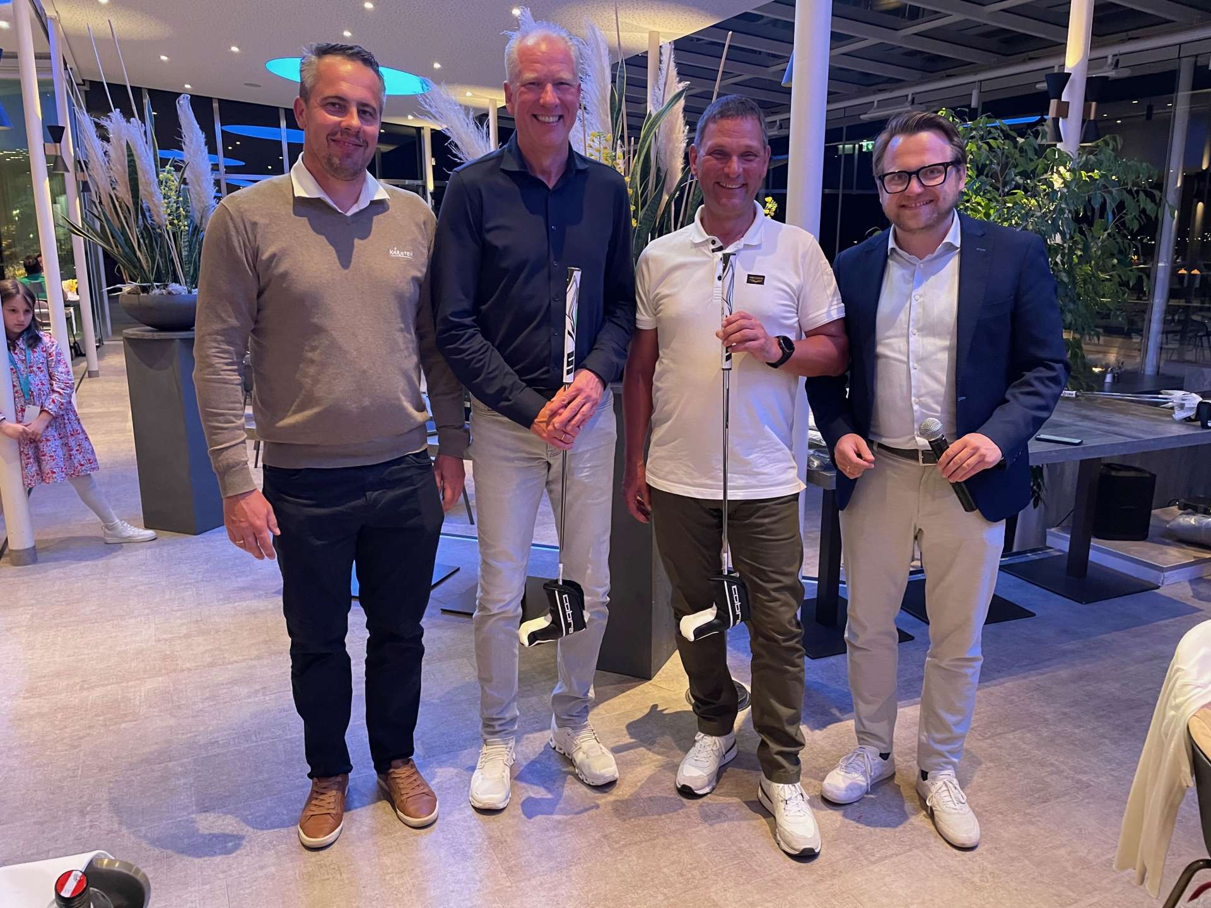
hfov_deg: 67.3
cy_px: 454
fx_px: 910
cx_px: 606
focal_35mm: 26
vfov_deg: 53.1
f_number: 1.6
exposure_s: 1/42
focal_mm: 4.2
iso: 500
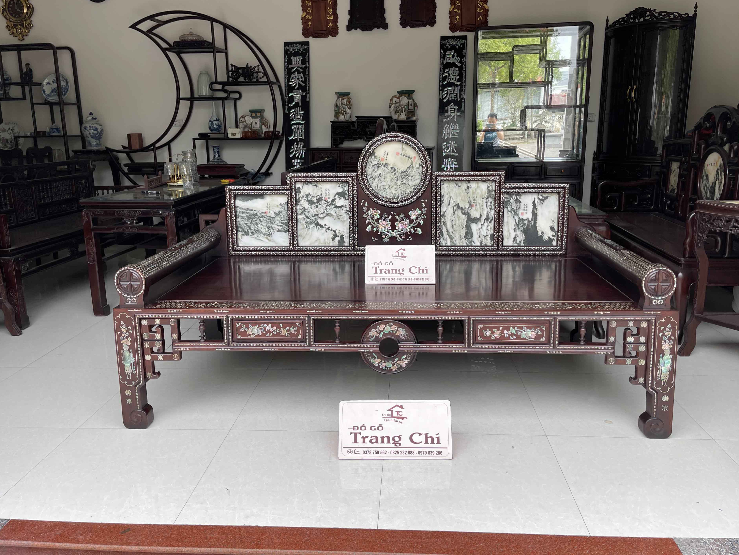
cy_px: 259
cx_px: 378
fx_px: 598
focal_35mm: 28
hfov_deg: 63.4
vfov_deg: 49.7
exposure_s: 1/124
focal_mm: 5.1
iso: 32
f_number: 1.6
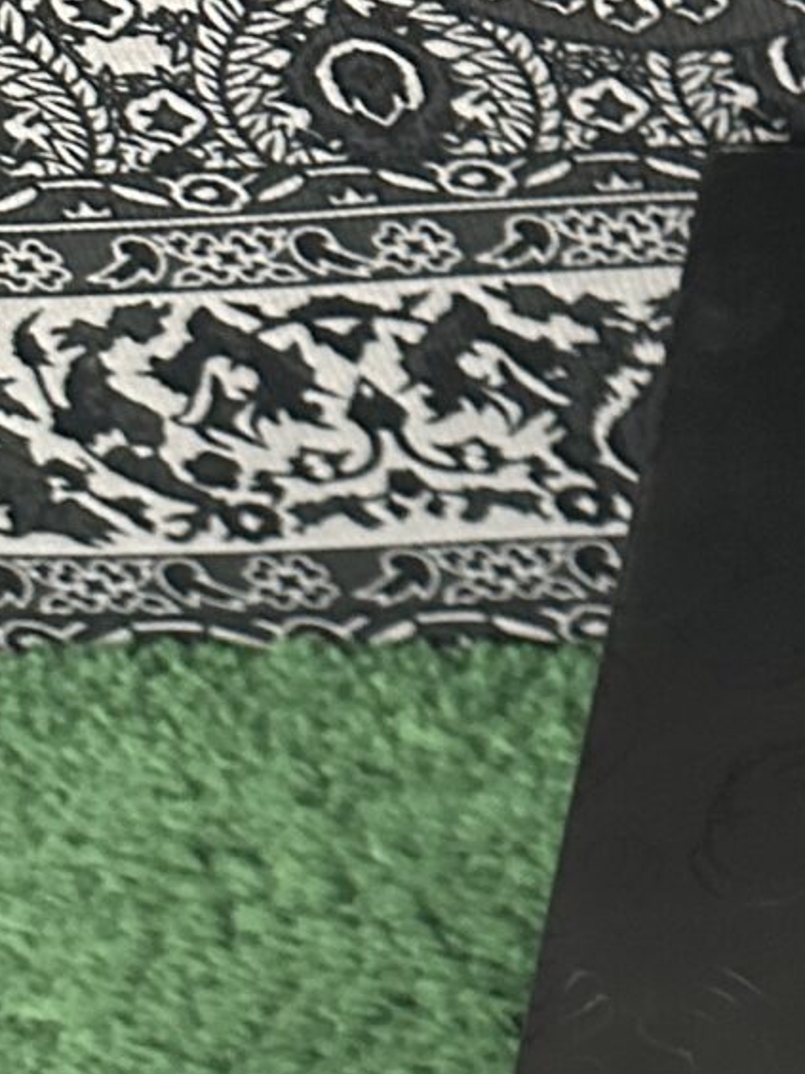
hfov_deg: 11.9
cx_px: 1707
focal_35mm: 109
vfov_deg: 16.2
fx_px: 3380
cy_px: 1695
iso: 640
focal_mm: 6.86
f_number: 1.78
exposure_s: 1/33
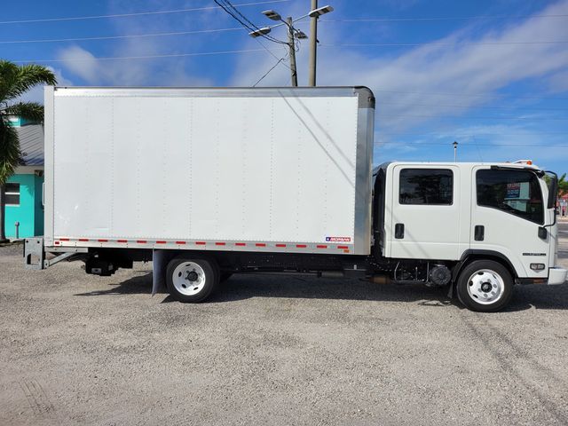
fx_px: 427
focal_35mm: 26
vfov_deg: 53.1
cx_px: 284
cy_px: 213
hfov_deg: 67.3
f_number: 1.8
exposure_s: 1/5020
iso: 40
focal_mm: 5.4
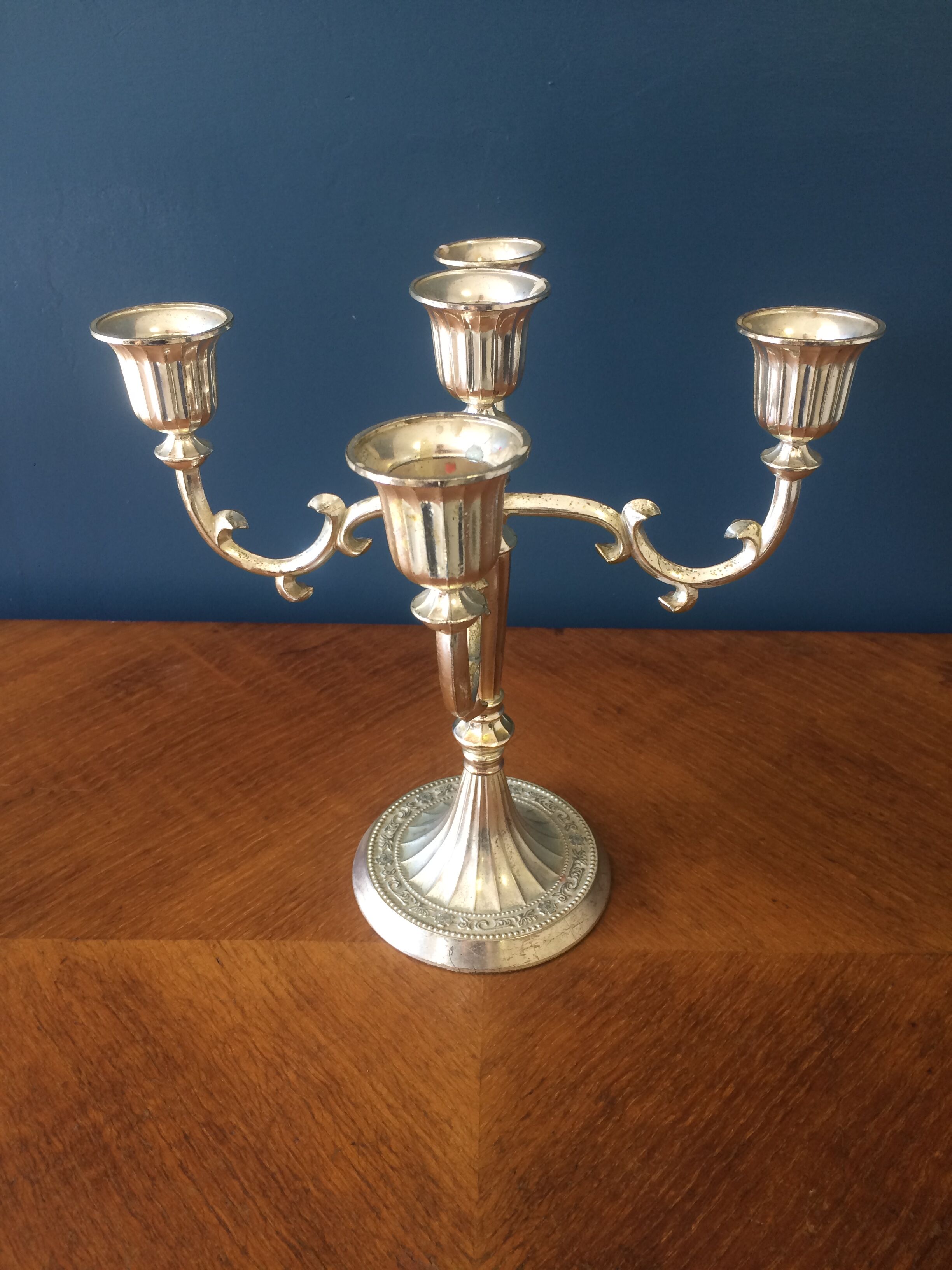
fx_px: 1063
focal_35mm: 29
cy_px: 635
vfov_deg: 61.7
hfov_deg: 48.2
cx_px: 476
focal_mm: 4.15
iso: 40
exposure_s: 1/33
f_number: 2.2
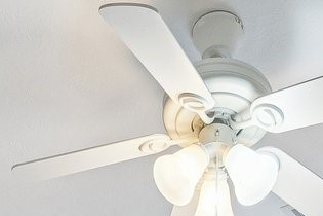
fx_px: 700
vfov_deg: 11.3
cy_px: 635
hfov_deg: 26.0
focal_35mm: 78
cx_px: 172
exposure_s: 1/13
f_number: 8
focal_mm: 12
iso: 640
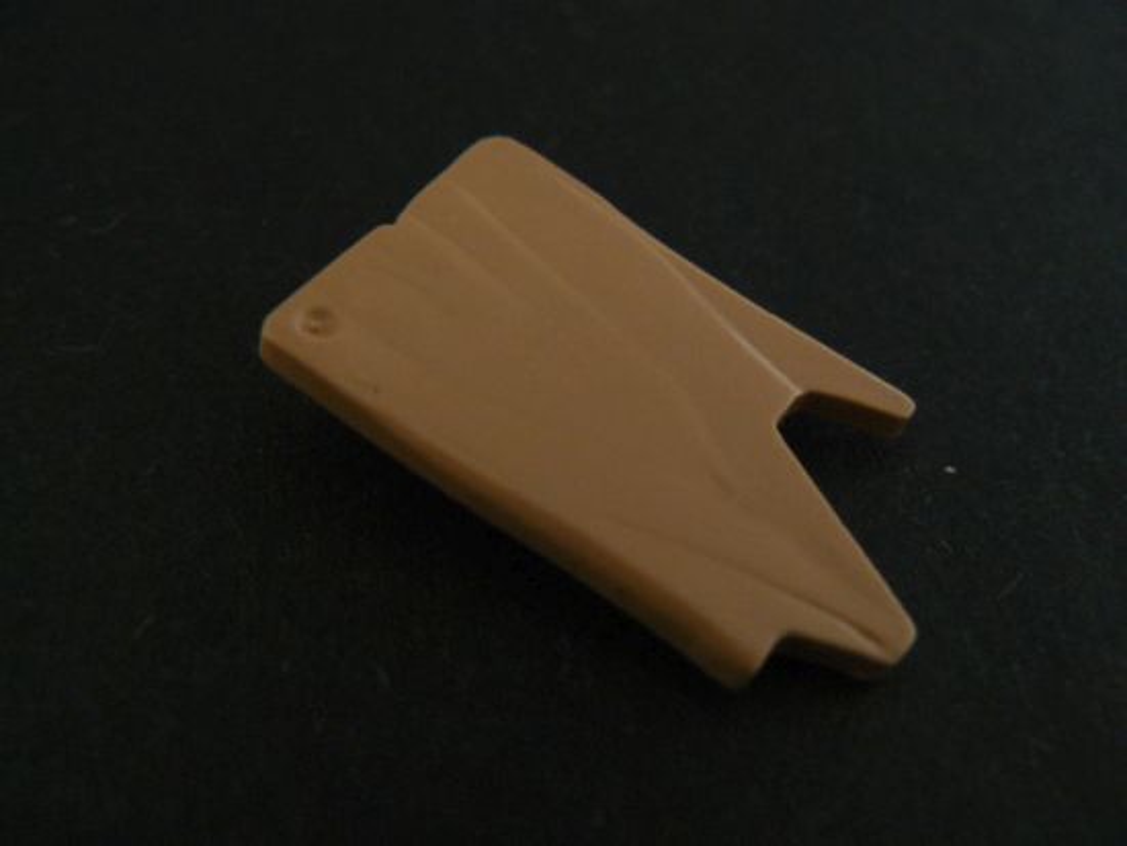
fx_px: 1173
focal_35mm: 36
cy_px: 423
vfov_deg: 39.7
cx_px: 564
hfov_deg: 51.3
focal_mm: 6
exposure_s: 1
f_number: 2.8
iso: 200
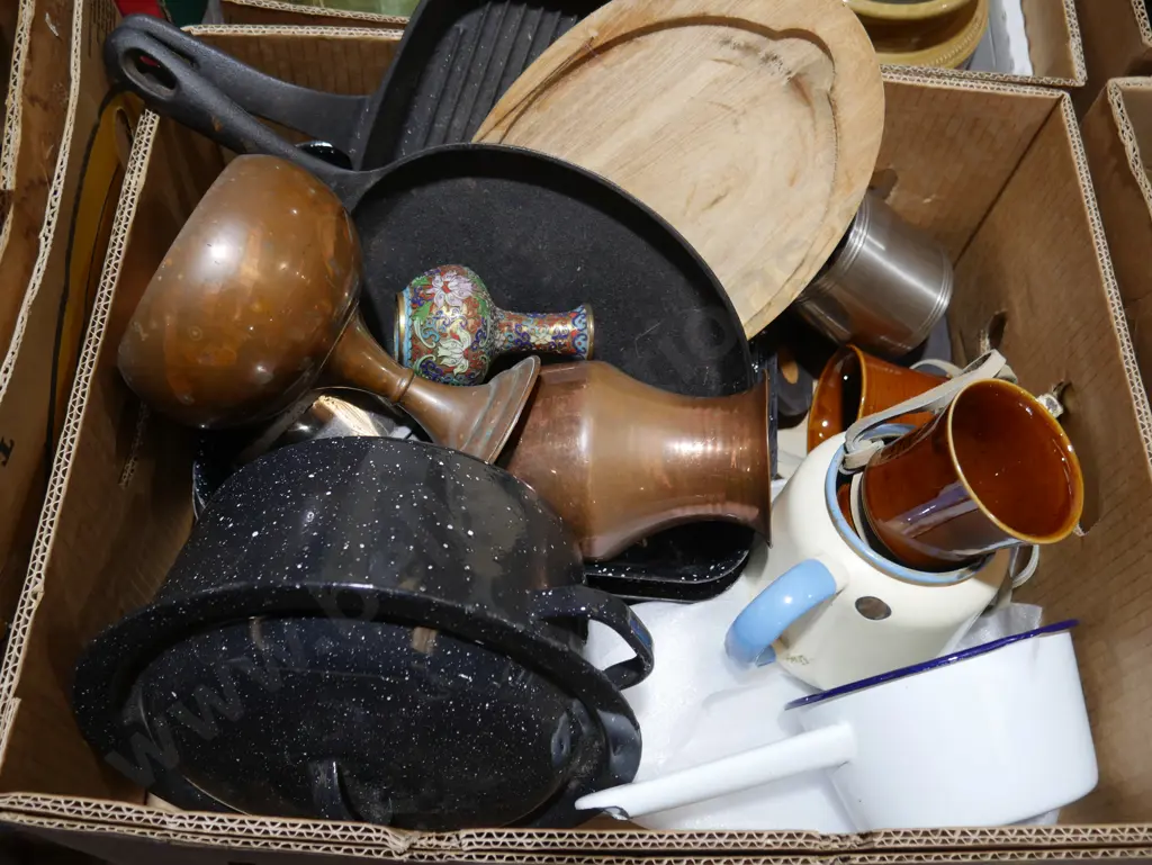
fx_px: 1065
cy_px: 432
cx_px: 576
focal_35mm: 32
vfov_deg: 44.2
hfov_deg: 56.8
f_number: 3.6
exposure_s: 1/60
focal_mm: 16
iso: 250
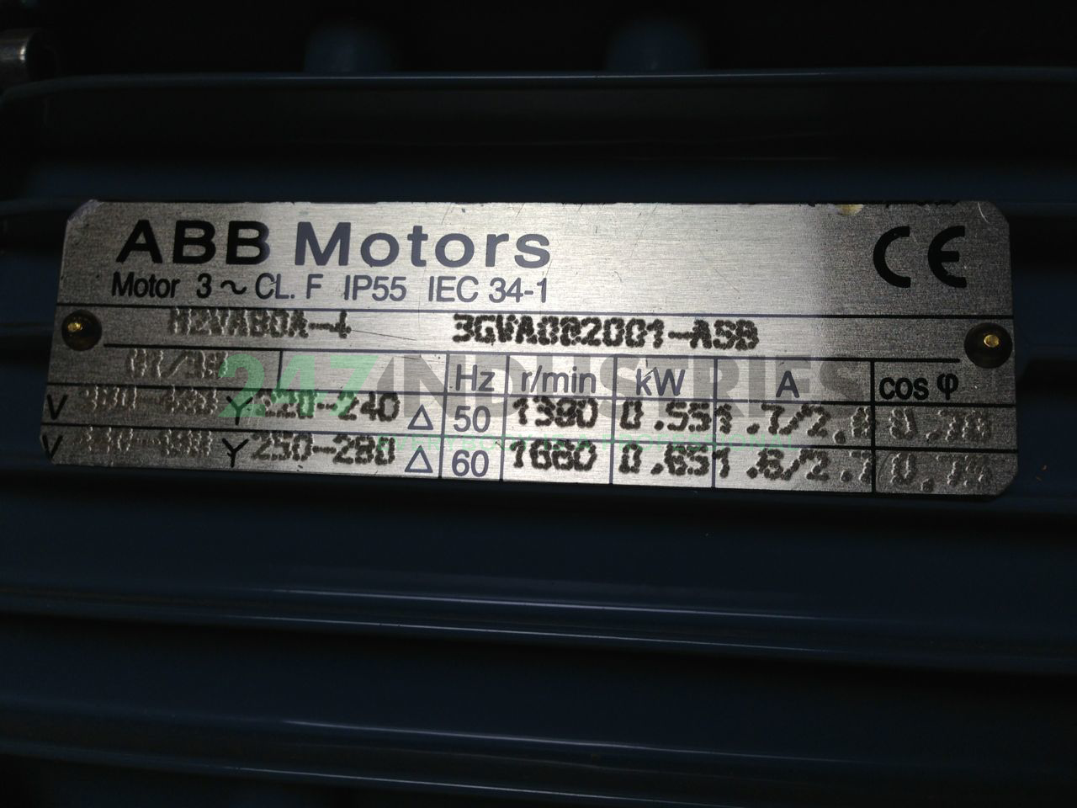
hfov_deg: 55.4
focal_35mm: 33
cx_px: 538
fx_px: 1027
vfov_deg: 42.9
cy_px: 404
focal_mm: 4.12
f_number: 2.4
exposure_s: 1/219
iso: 50
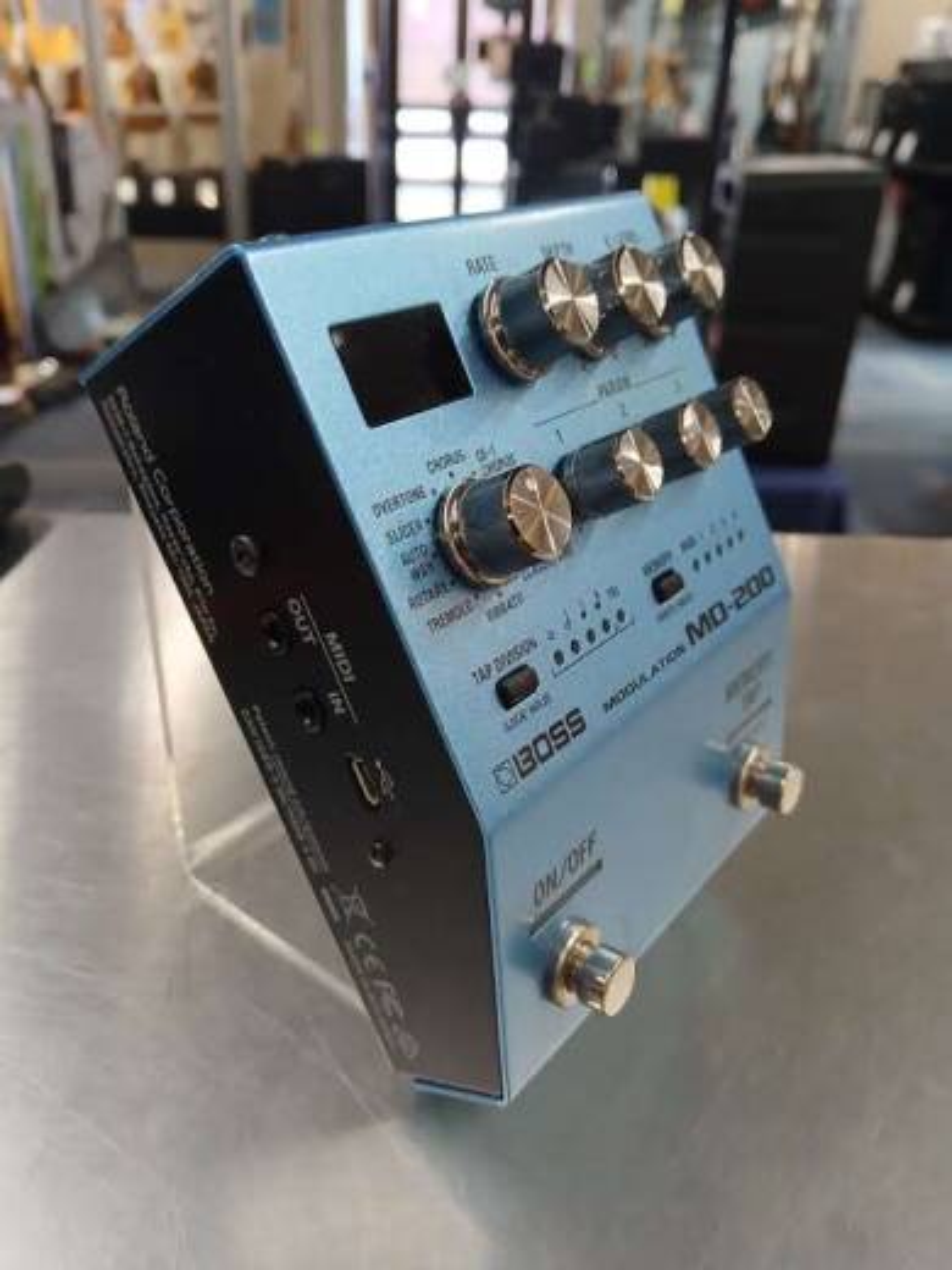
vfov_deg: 67.3
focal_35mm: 26
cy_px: 635
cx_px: 476
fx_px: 953
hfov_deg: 53.1
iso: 250
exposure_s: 1/40
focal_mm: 3.98
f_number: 1.8
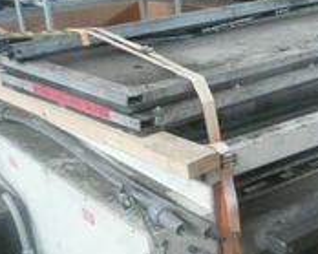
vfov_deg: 23.9
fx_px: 593
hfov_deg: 29.3
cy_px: 190
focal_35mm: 63
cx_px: 258
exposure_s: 1/13
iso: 400
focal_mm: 4.6
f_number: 3.3
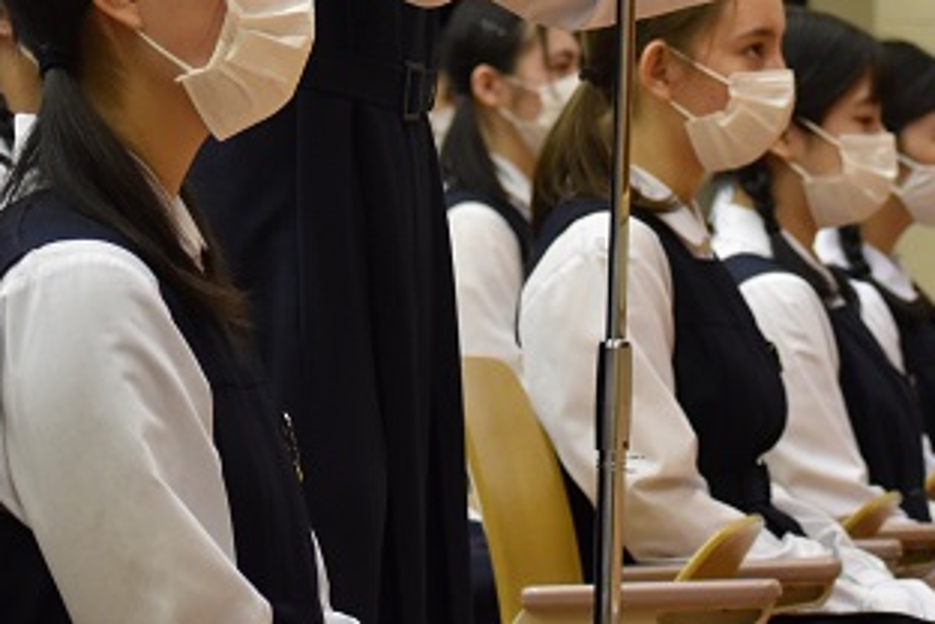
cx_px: 447
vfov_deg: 4.5
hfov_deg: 6.8
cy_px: -234
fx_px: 7869
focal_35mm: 303
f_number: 4.5
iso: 1250
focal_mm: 70
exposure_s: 1/60
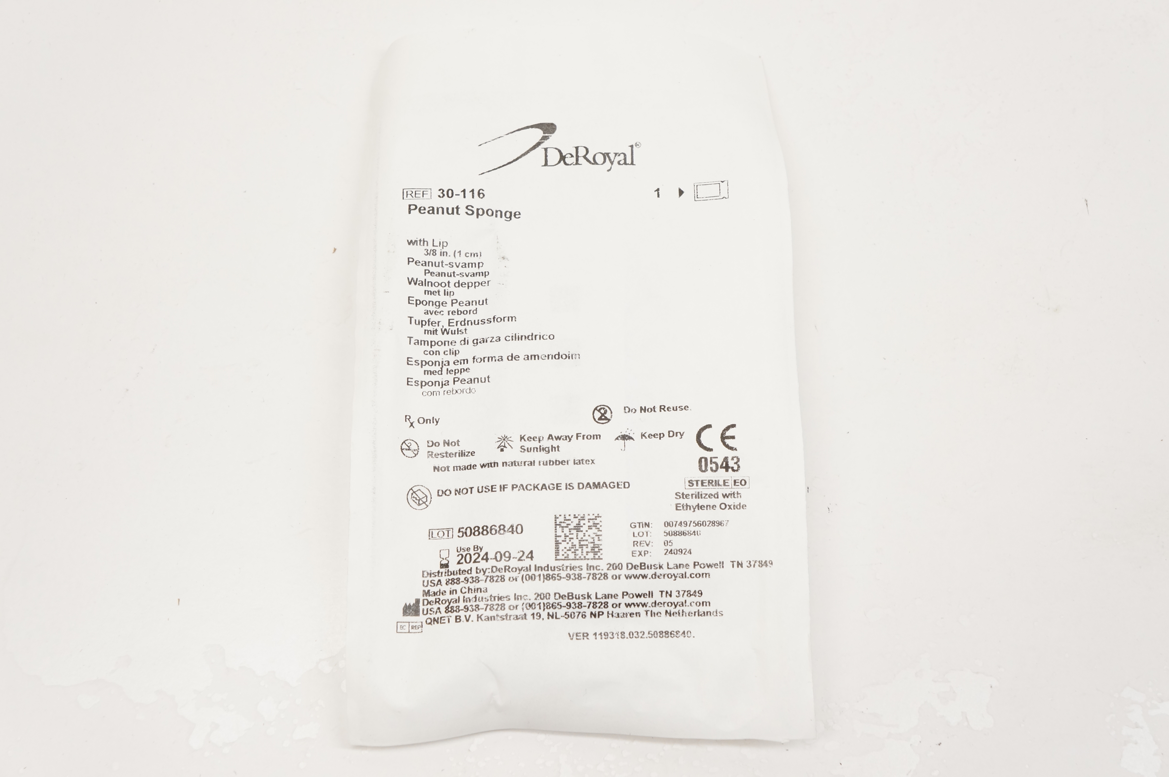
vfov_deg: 23.1
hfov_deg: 34.2
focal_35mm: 58
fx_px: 1898
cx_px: 584
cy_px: 388
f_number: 7.1
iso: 800
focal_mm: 39
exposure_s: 1/100
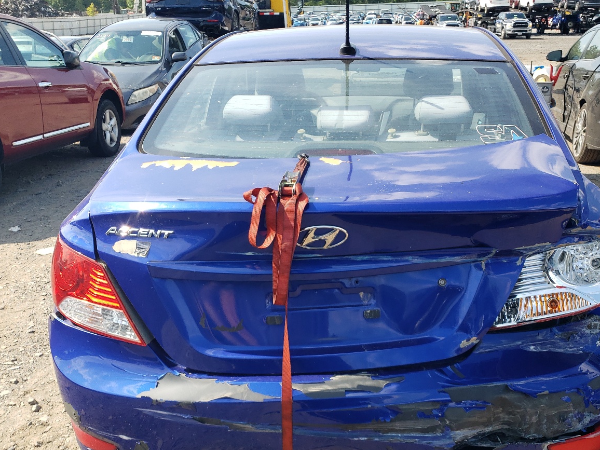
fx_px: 624
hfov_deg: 51.4
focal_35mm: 36
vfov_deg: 39.3
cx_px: 302
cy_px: 288
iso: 50
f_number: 1.5
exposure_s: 1/1250
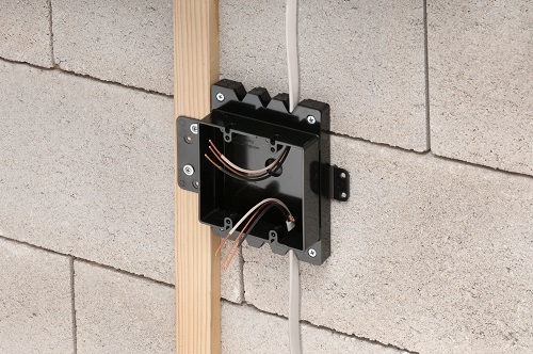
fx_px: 1885
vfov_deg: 10.7
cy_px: 177
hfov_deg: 16.1
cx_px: 266
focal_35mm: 128
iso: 200
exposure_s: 1/160
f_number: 16
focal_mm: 85
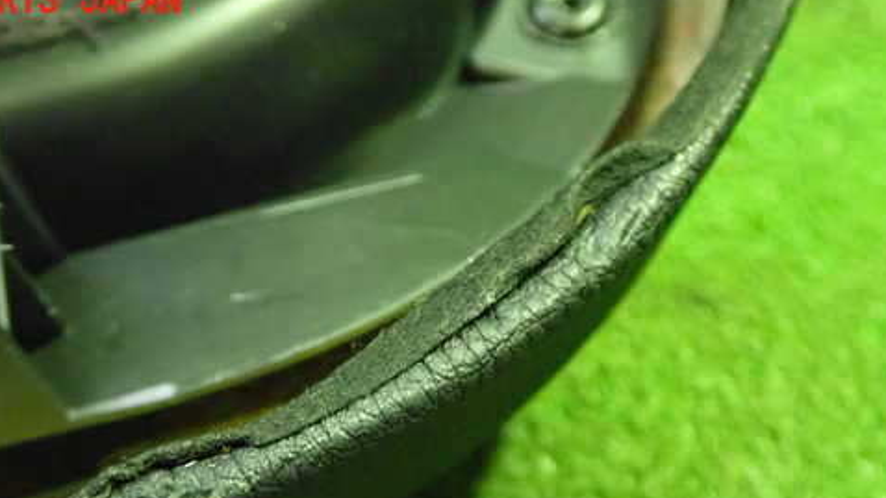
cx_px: 400
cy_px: 394
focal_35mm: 41
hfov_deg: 49.3
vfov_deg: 28.4
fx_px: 963
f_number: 2.3
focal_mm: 5.5
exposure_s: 1/100
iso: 3200
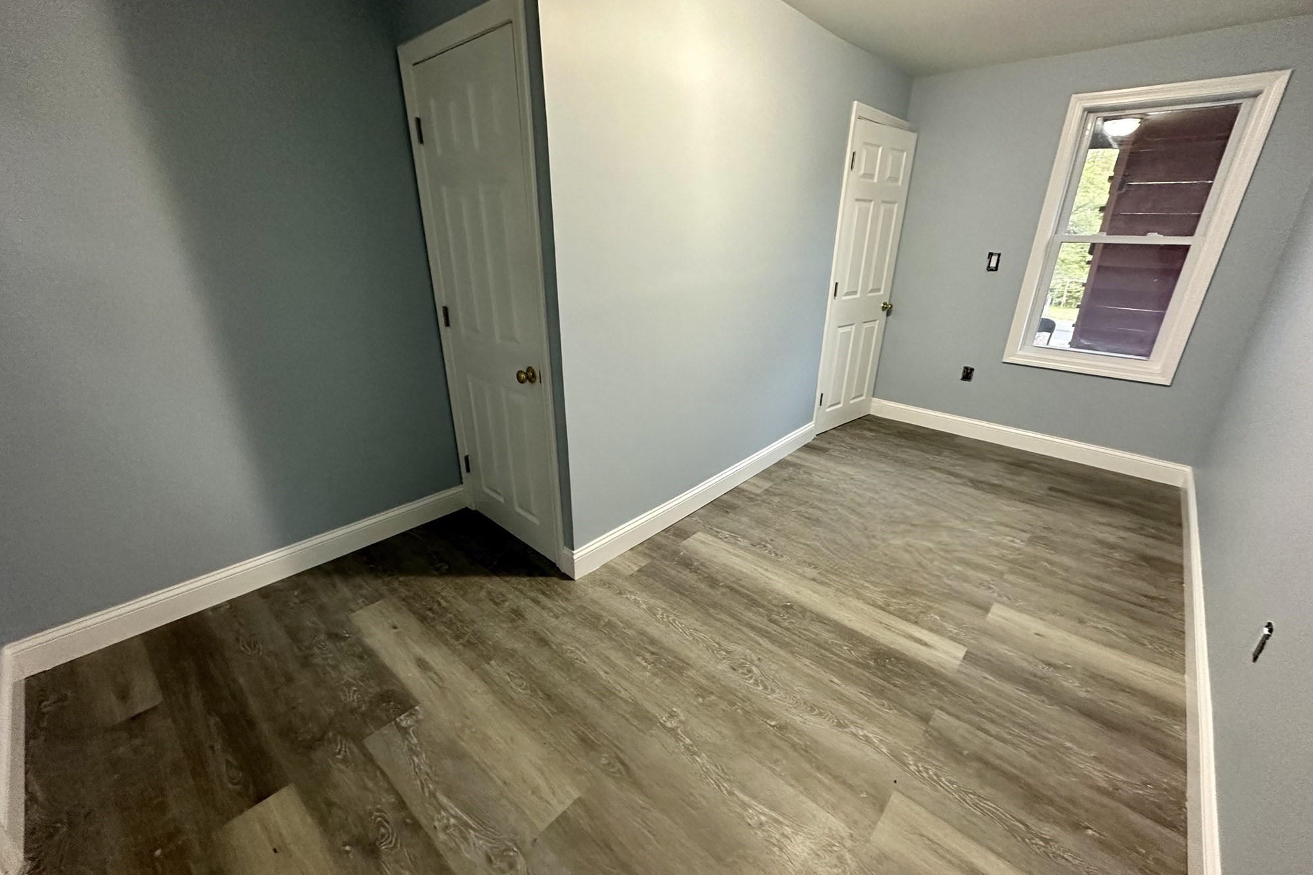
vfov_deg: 77.3
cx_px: 655
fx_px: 547
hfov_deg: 100.4
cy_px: 455
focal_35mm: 15
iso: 640
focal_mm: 2.22
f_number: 2.2
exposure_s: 1/60
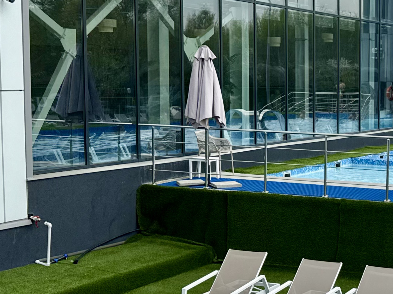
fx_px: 761
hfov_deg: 26.3
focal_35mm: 67
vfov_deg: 21.9
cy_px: 148
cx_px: 451
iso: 80
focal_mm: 6.76
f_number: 1.78
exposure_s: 1/4405
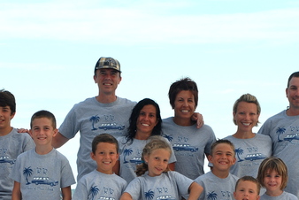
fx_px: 1380
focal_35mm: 166
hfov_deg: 12.4
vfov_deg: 8.3
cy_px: 185
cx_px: 113
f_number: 6.3
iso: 100
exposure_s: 1/160
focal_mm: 52
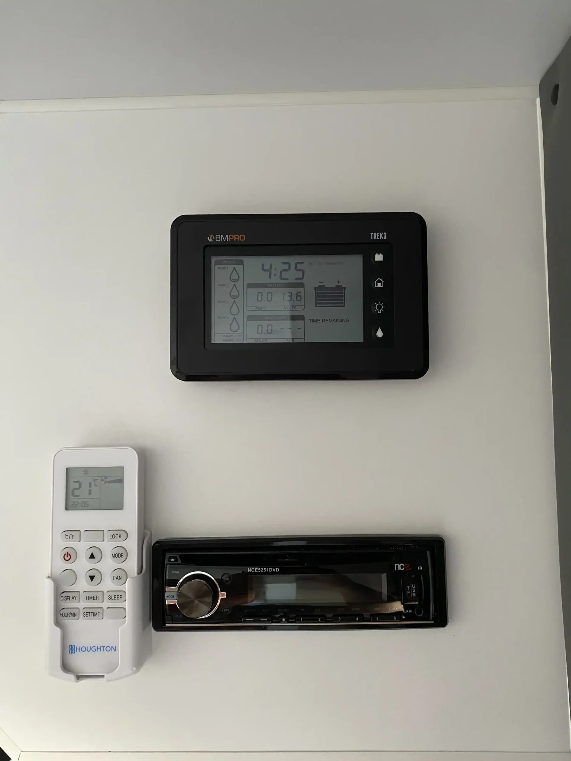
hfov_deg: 53.1
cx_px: 286
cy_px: 380
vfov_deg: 67.3
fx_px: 572
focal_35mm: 26
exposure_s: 1/60
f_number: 1.8
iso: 400
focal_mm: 4.2
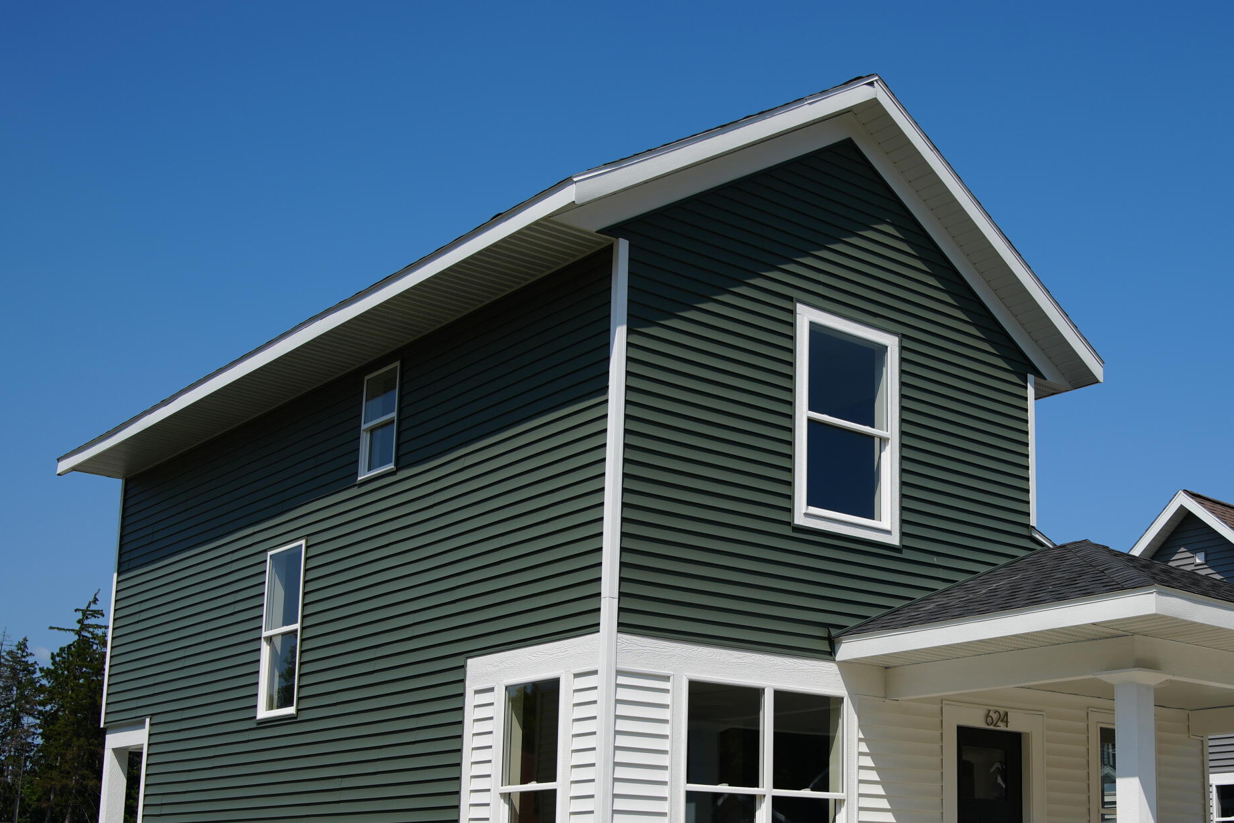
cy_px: 598
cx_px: 847
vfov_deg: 28.3
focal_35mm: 47
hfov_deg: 41.2
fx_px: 1611
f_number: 5
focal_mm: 29
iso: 100
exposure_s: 1/1000
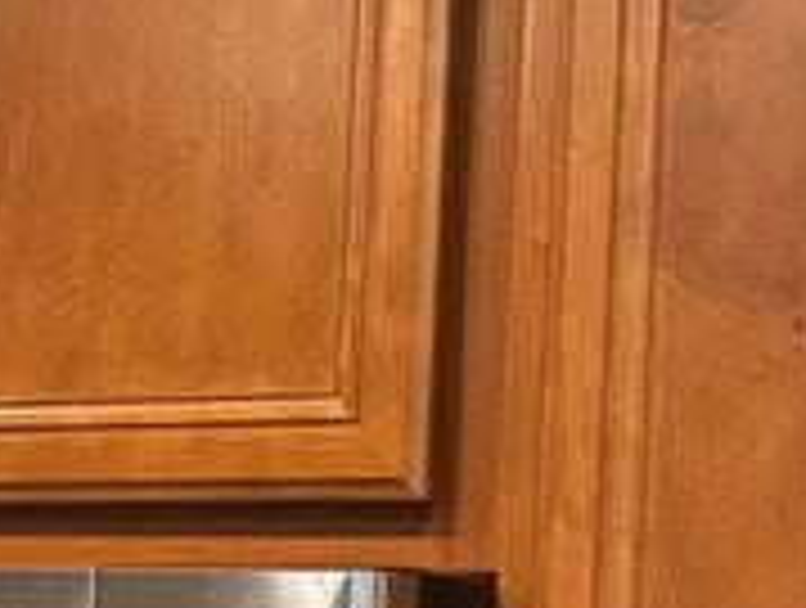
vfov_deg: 10.9
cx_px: 756
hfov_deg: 14.2
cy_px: 387
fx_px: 3196
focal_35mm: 137
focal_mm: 6.76
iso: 640
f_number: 1.78
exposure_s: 1/60
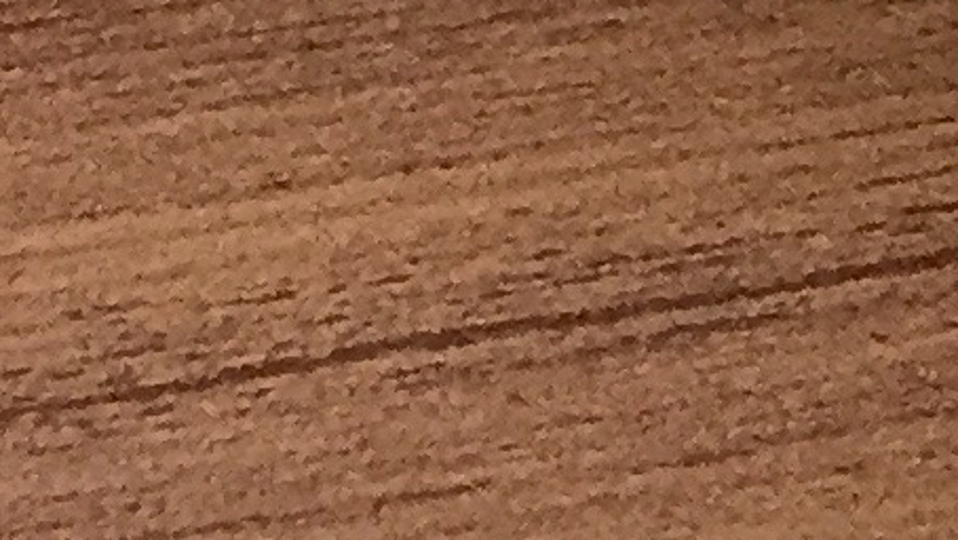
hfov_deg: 9.2
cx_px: 1464
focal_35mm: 227
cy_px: -2489
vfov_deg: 4.4
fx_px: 5770
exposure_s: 1/30
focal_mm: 4.15
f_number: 2.2
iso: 125
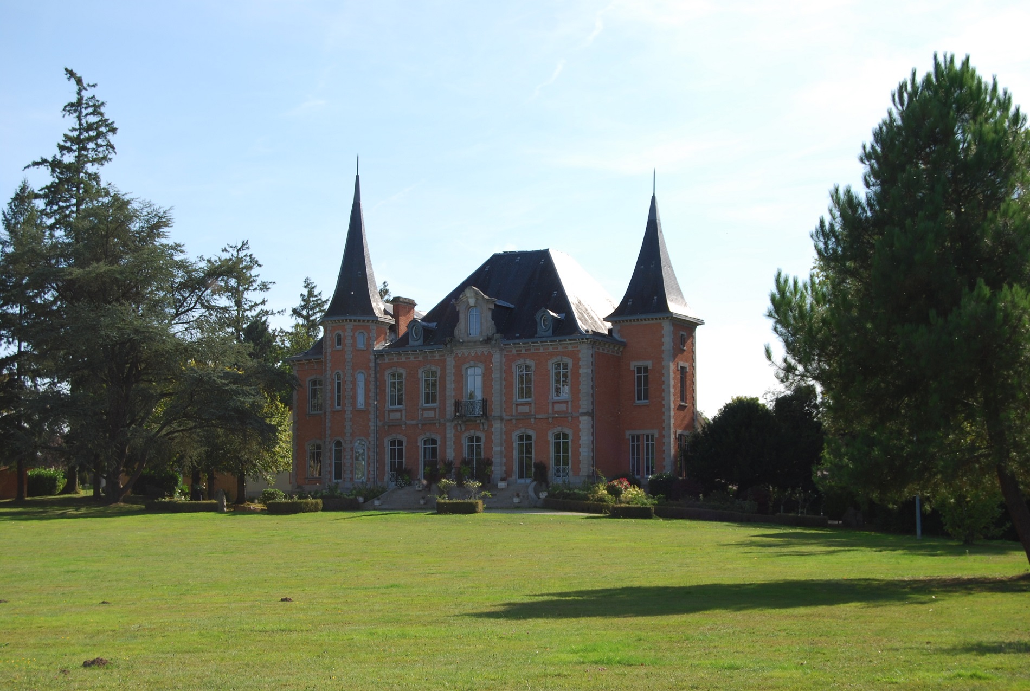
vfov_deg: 21.7
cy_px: 346
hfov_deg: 31.8
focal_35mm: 63
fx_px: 1806
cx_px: 515
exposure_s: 1/200
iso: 100
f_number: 8
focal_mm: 42
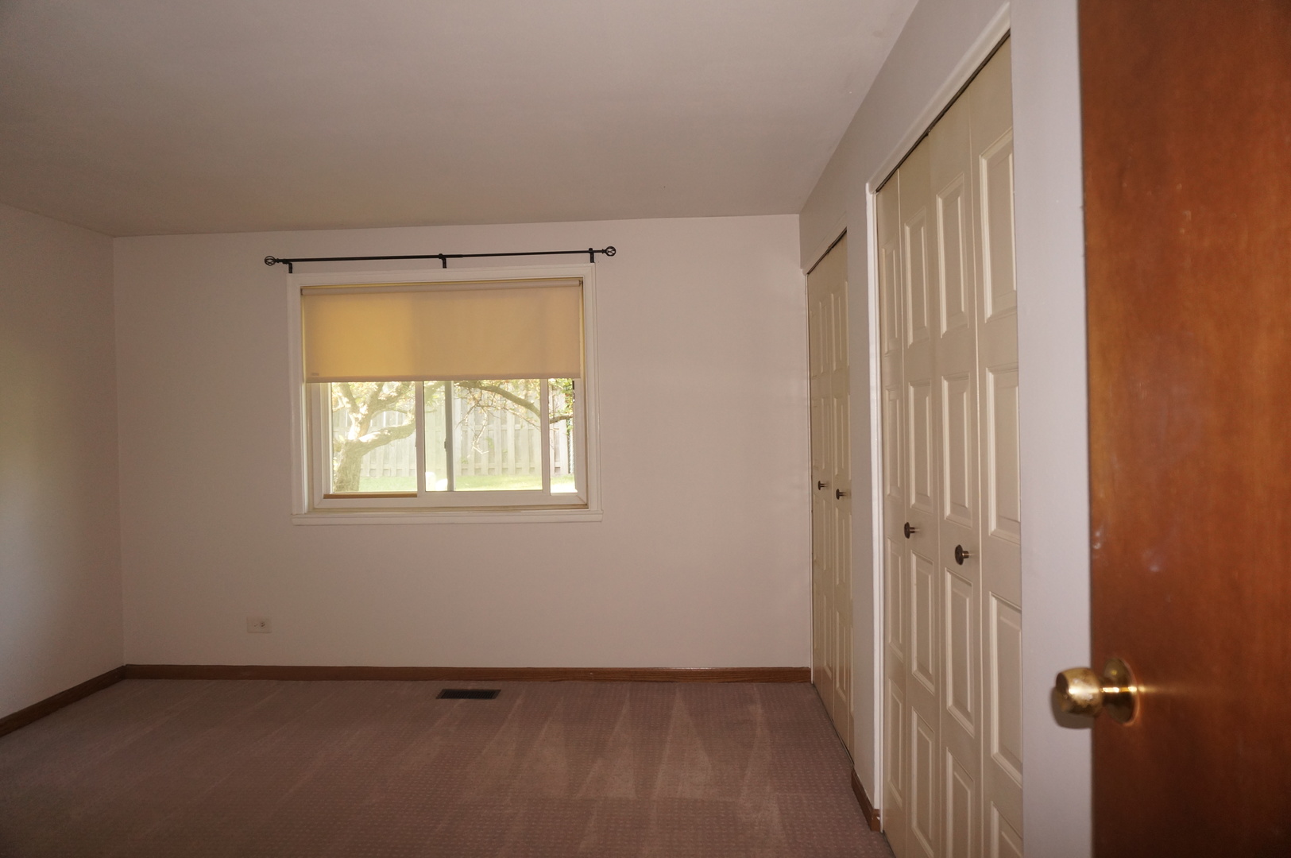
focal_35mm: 24
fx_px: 860
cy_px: 429
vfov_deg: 53.0
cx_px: 646
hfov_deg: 73.8
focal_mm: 16
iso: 500
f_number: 4
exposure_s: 1/60
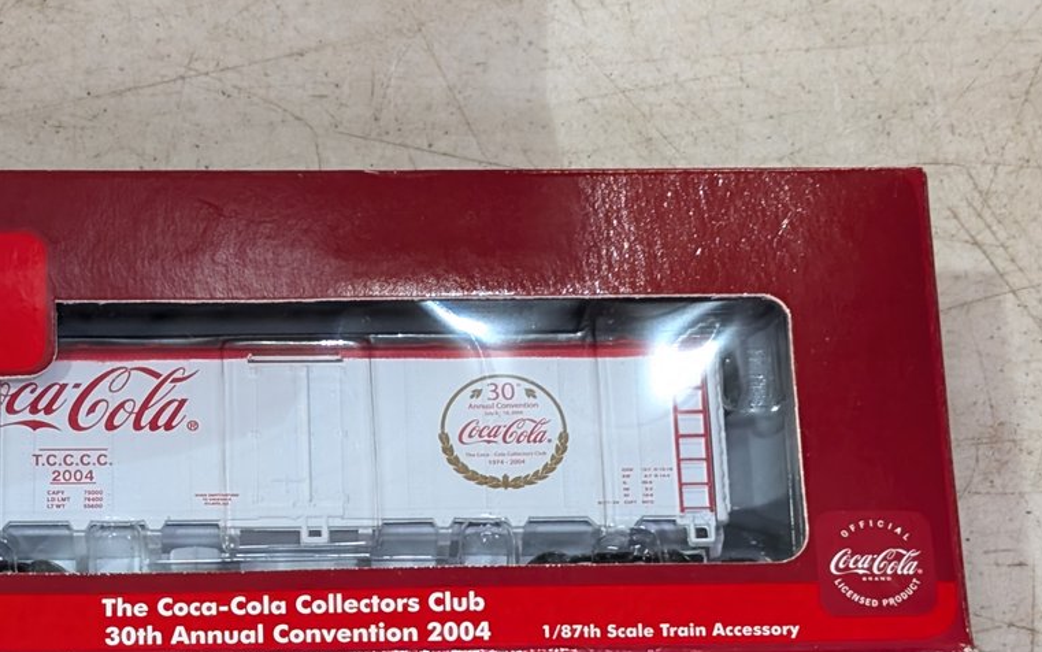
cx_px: 329
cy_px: 766
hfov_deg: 20.1
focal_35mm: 103
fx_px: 2926
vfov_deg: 12.4
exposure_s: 1/60
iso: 150
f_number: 1.68
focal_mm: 6.9
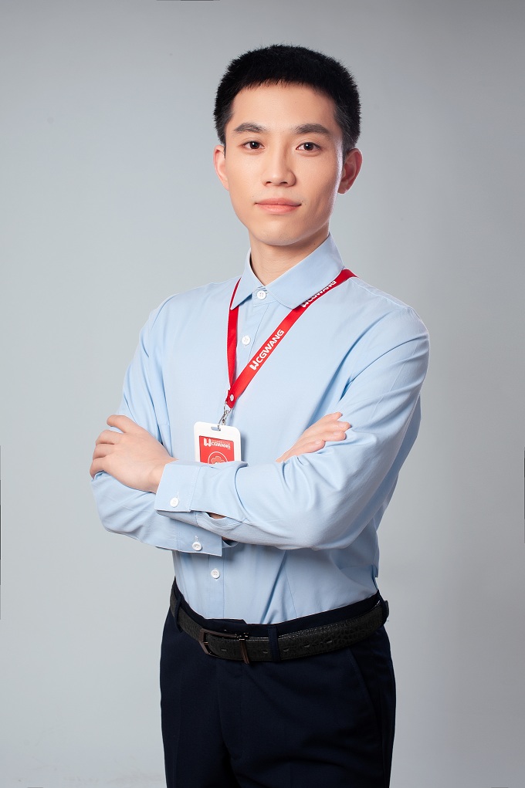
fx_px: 1094
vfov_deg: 39.6
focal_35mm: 50
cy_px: 394
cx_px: 262
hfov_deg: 27.0
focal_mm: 50
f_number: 9
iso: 160
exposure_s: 1/125
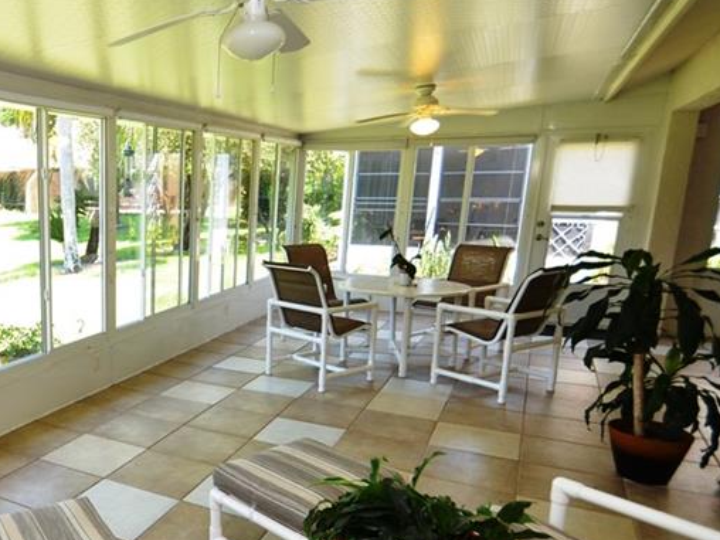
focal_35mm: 29
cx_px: 145
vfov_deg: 48.1
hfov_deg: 57.1
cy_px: 313
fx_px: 603
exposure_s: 1/60
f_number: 4.5
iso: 160
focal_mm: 10
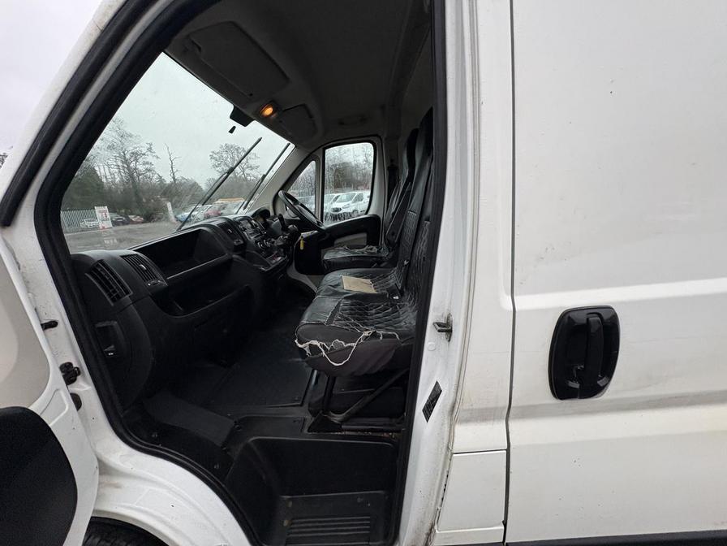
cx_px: 364
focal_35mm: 14
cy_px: 273
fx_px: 294
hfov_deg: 102.1
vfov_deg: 85.7
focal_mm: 2.22
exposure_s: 1/97
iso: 250
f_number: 2.2
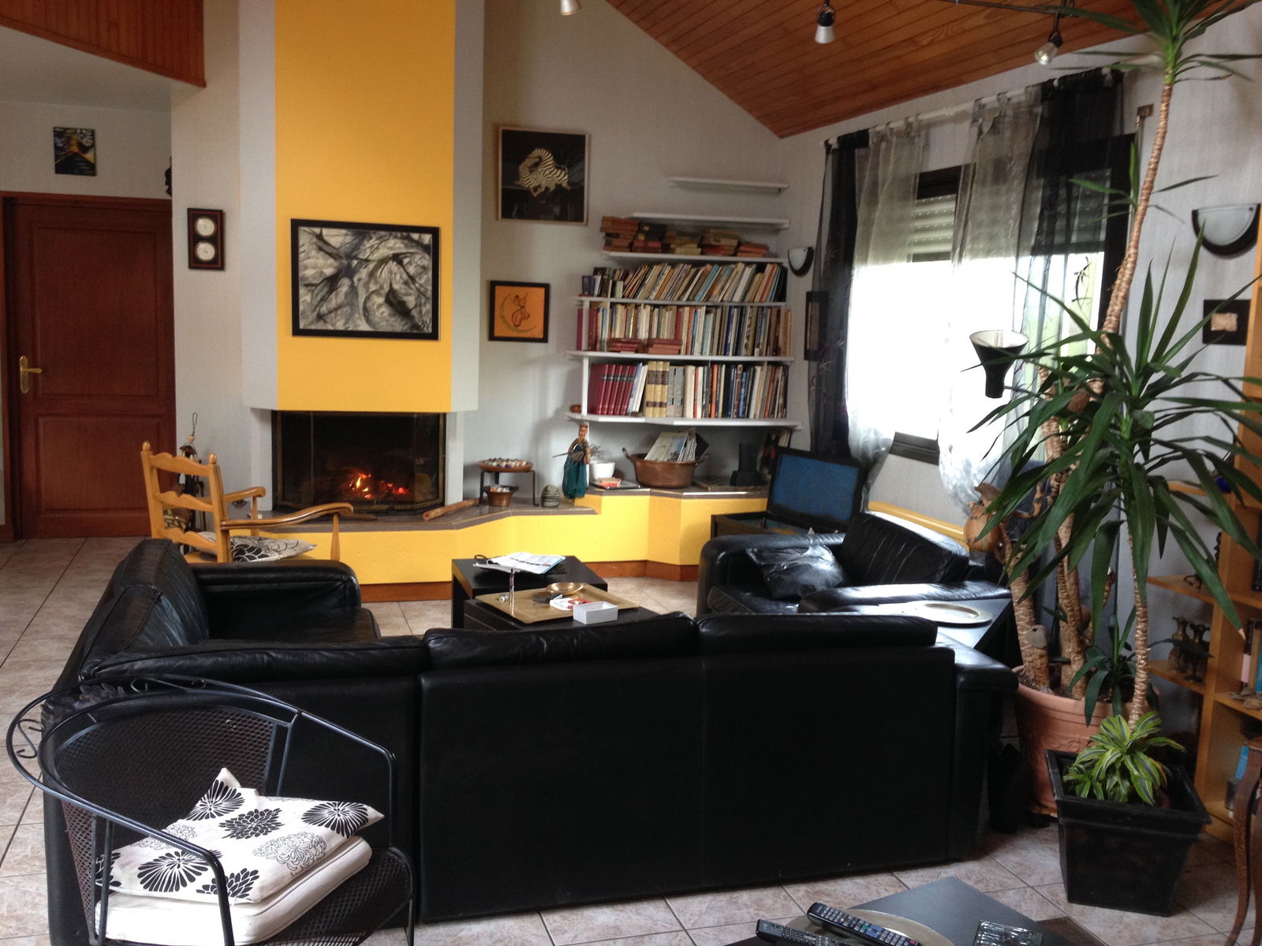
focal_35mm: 35
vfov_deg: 40.7
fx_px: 1276
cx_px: 631
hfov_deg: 52.6
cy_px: 473
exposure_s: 1/20
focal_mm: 4.28
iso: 100
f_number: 2.4
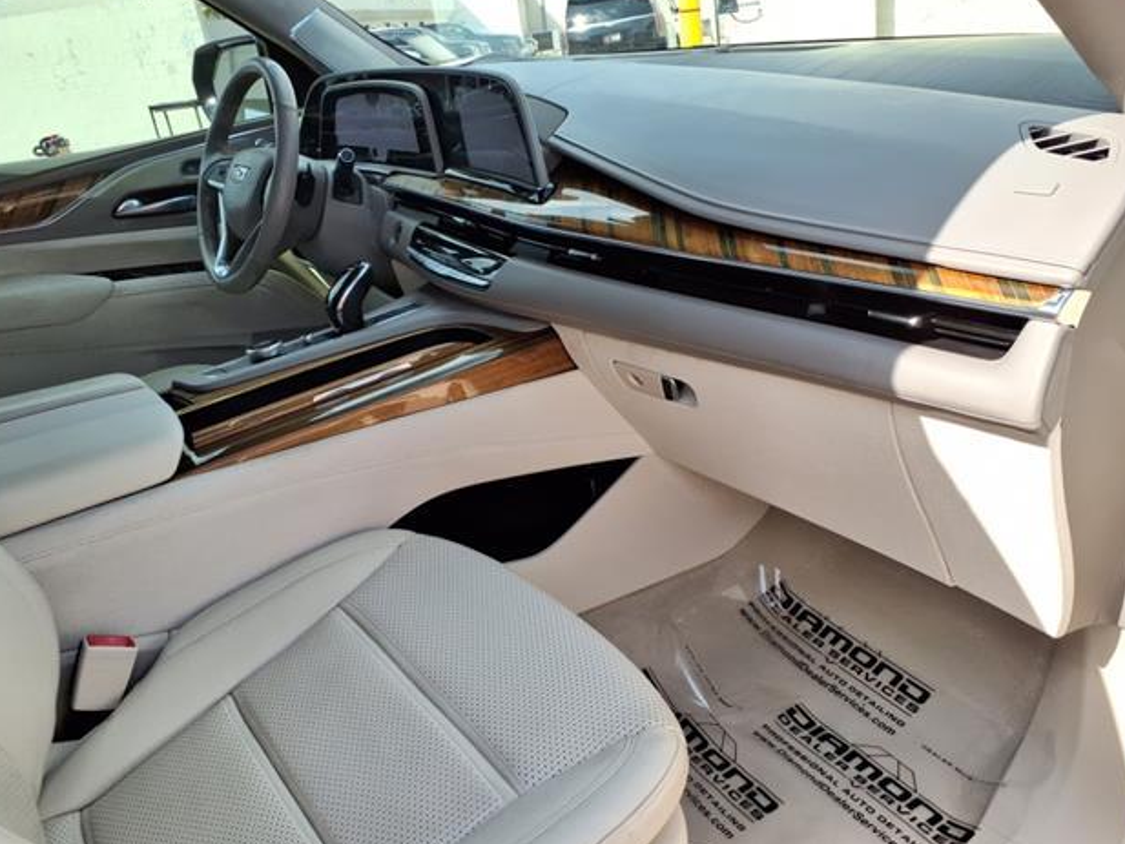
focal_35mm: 28
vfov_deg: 49.8
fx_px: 910
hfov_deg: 63.4
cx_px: 562
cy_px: 416
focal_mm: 3.58
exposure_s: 1/714
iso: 40
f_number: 1.9
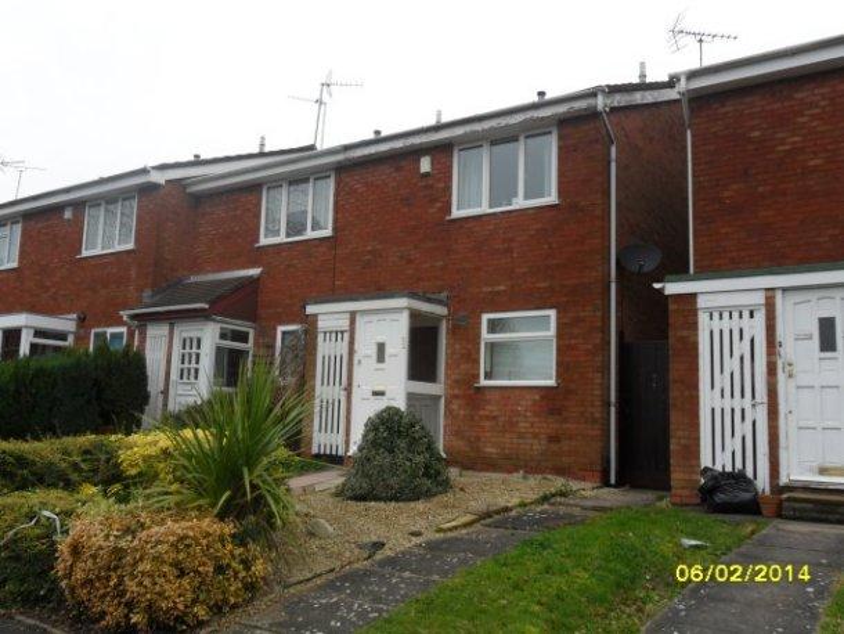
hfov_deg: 56.8
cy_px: 317
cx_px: 422
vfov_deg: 44.2
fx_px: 781
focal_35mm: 32
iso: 80
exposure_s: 1/125
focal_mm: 5.7
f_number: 3.7
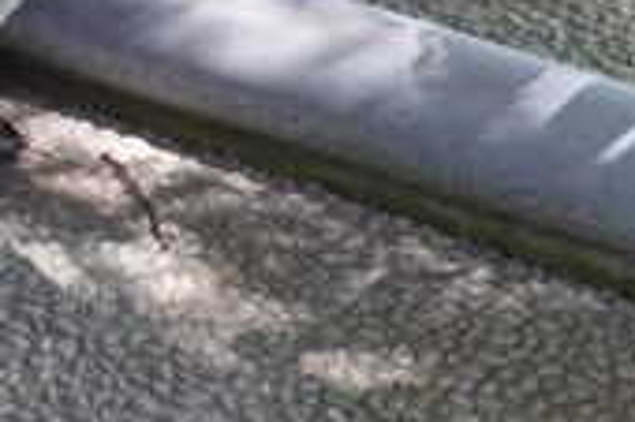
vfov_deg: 6.6
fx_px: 3612
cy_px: -233
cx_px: -478
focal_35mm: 205
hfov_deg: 9.6
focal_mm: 12.51
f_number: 3.5
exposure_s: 1/40
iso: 320
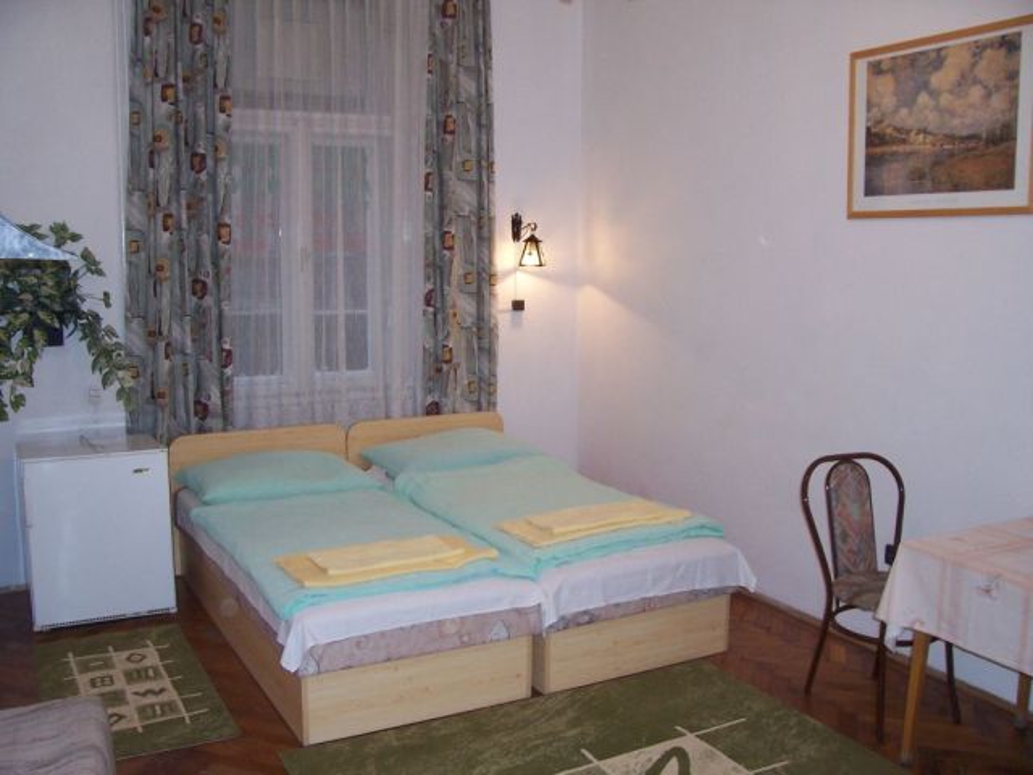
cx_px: 516
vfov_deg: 41.8
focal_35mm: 34
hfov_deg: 54.0
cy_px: 388
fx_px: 1015
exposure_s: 1/60
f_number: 2.7
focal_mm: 5.6
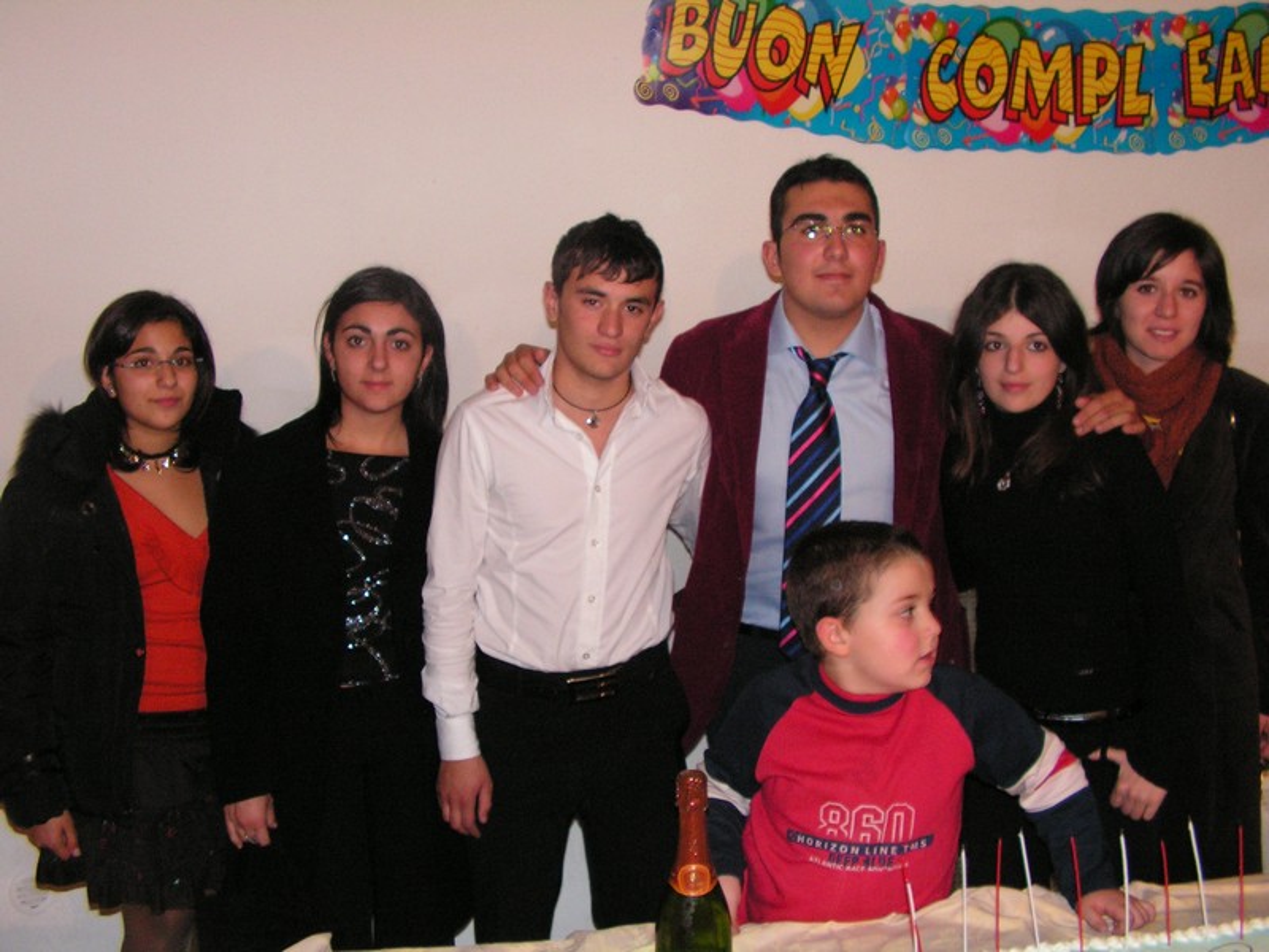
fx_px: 1320
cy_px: 476
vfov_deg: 39.7
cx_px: 634
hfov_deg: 51.4
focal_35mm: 36
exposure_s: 1/40
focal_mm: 6
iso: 200
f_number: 3.2
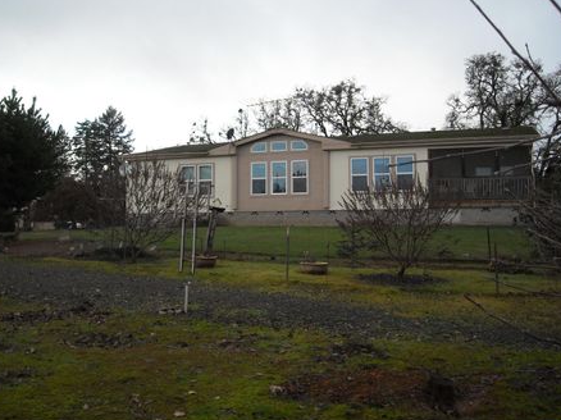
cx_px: 261
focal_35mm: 40
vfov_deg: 35.9
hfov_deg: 46.8
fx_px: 648
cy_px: 194
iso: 64
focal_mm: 5.7
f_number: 5.6
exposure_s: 1/154
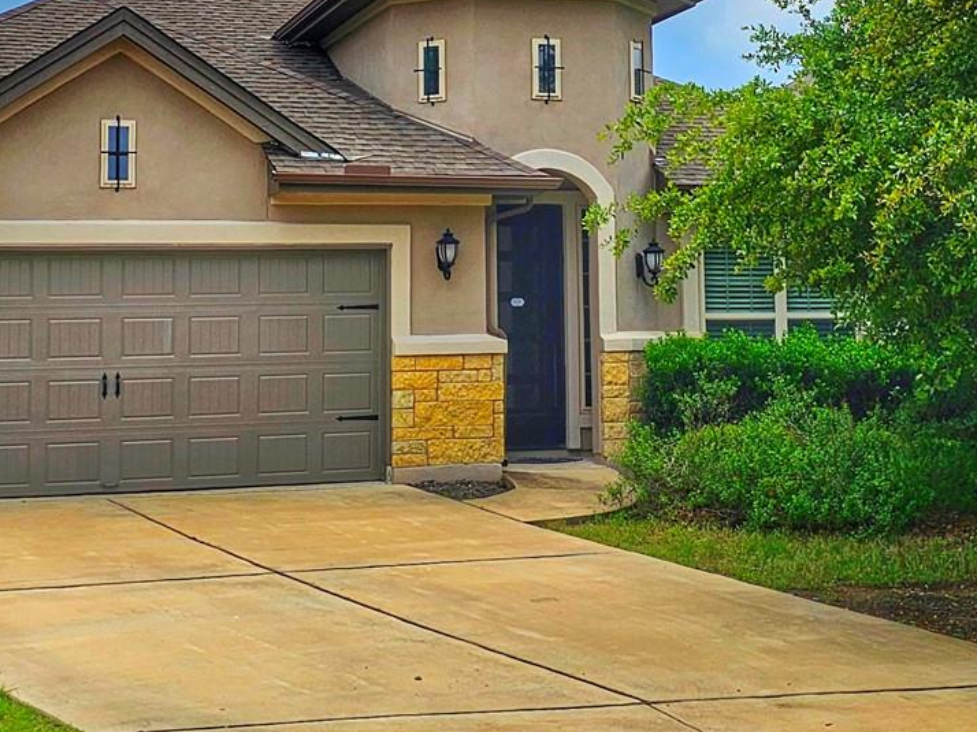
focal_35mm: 66
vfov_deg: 21.9
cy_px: 140
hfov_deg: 29.4
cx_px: 523
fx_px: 1862
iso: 12
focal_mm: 6.3
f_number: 1.7
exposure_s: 1/1814
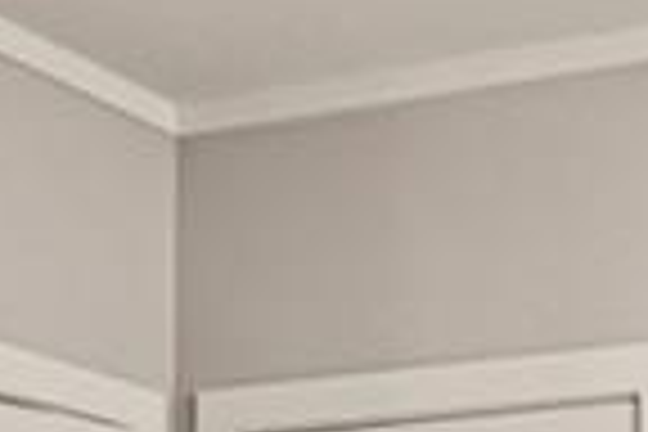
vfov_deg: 10.7
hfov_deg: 16.6
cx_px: 918
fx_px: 2052
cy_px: 934
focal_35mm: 114
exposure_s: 1/15
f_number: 8
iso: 800
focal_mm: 16
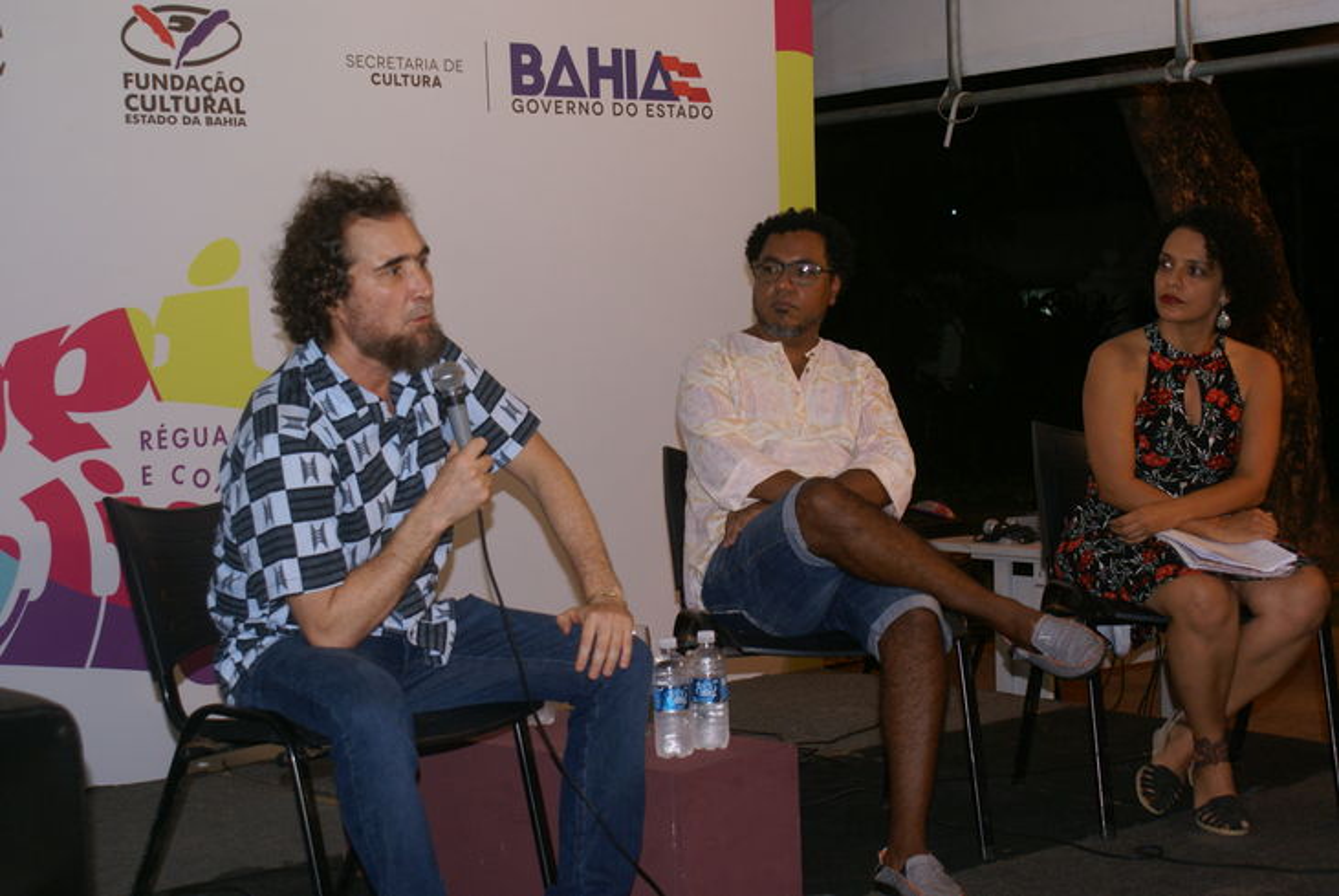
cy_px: 448
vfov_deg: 25.8
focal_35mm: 52
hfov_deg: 37.8
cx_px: 670
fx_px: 1955
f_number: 5.6
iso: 400
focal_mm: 35
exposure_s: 1/60
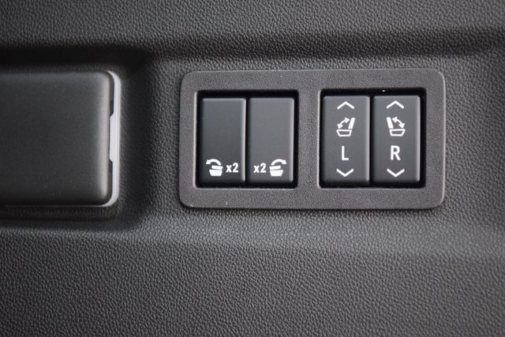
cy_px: 168
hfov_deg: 19.5
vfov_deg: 13.0
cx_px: 252
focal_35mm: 105
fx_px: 1473
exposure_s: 1/6
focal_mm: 70
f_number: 2.8
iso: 1600
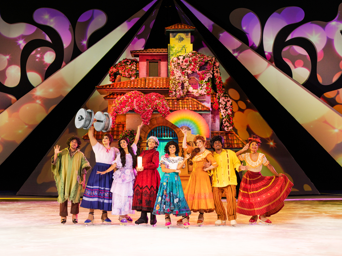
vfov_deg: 24.4
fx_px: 593
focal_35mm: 60
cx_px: 167
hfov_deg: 32.2
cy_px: 127
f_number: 7.1
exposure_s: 1/50
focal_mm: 55
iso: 250
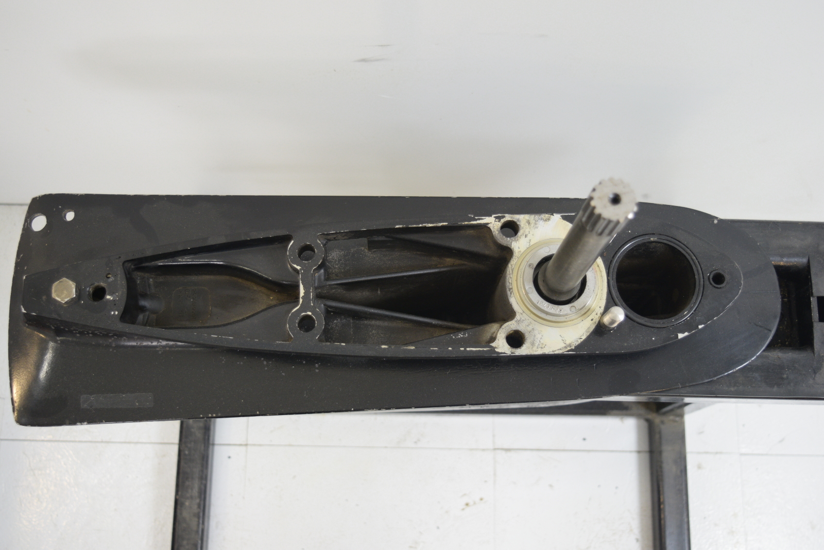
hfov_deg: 44.9
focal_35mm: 44
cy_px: 275
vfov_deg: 30.9
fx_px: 996
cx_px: 412
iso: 400
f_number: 4.5
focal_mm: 29
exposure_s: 1/80
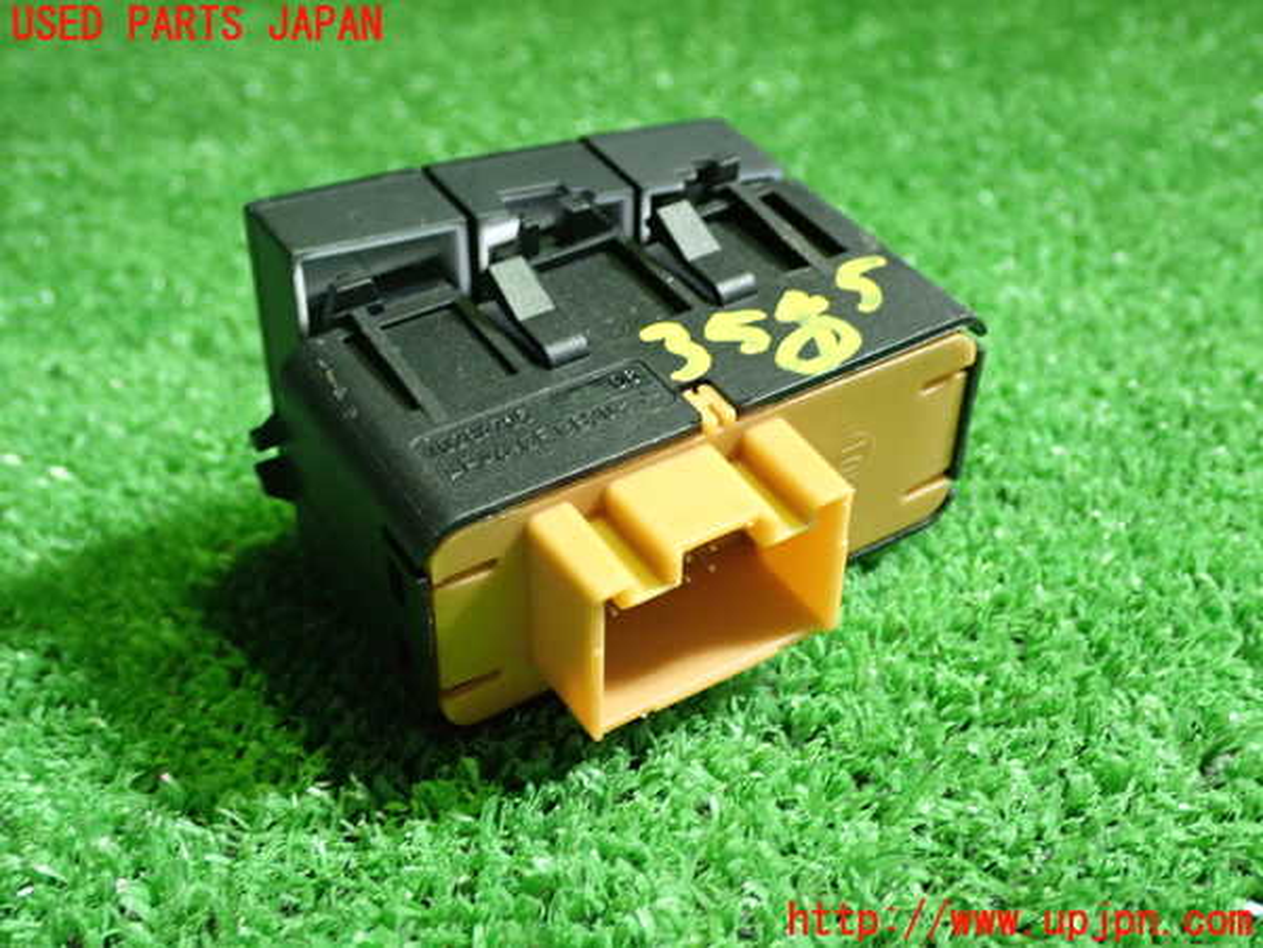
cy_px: 474
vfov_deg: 30.9
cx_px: 632
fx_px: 1715
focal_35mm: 47
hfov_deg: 40.4
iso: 800
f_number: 3.1
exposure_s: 1/30
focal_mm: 8.4
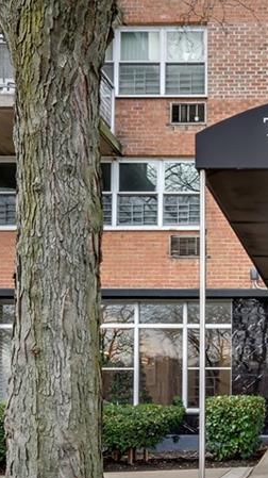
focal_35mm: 43
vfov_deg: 47.3
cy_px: 209
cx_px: 350
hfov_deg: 24.2
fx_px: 544
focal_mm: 12
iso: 100
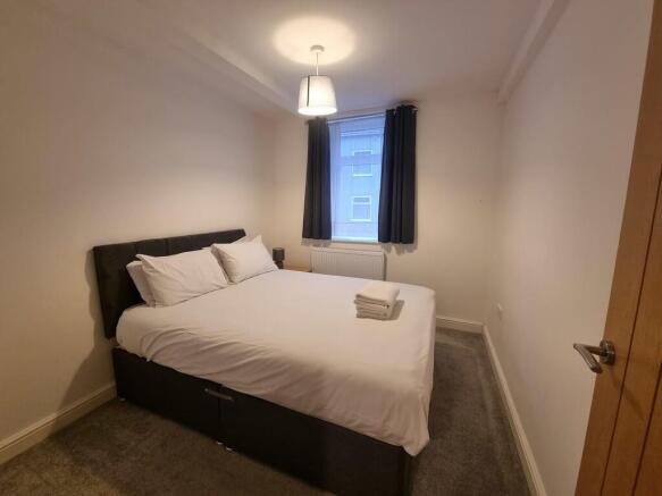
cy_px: 248
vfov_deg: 89.9
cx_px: 331
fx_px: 249
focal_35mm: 13
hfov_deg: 106.2
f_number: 2.2
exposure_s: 1/50
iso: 320
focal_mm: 2.2
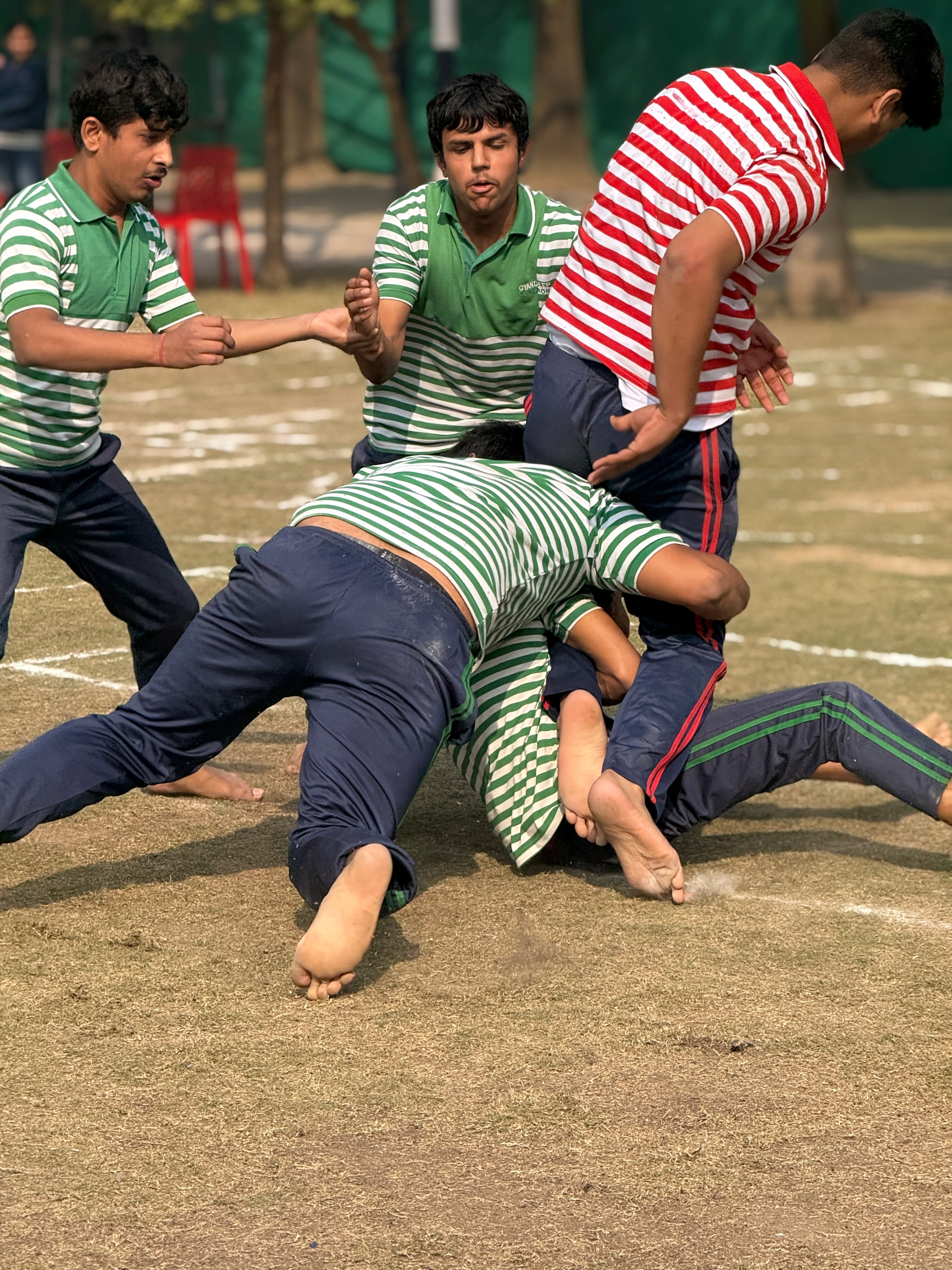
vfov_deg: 16.4
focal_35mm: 120
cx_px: 476
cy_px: 635
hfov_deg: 12.3
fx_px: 4400
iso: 64
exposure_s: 1/870
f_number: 2.8
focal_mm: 15.66
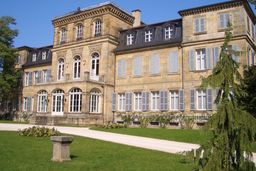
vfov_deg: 35.9
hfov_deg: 51.9
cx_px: 129
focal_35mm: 37
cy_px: 78
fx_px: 263
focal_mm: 5.8
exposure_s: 1/500
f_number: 4.3
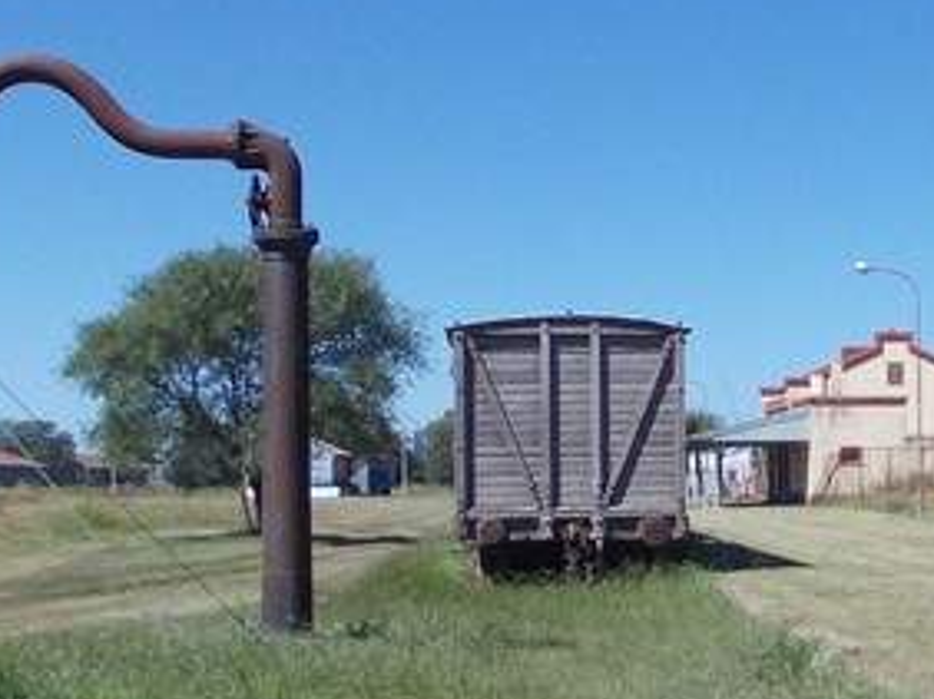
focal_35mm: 76
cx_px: 864
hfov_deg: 24.8
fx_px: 2049
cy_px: 484
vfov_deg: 19.3
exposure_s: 1/400
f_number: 5.4
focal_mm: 4
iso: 80
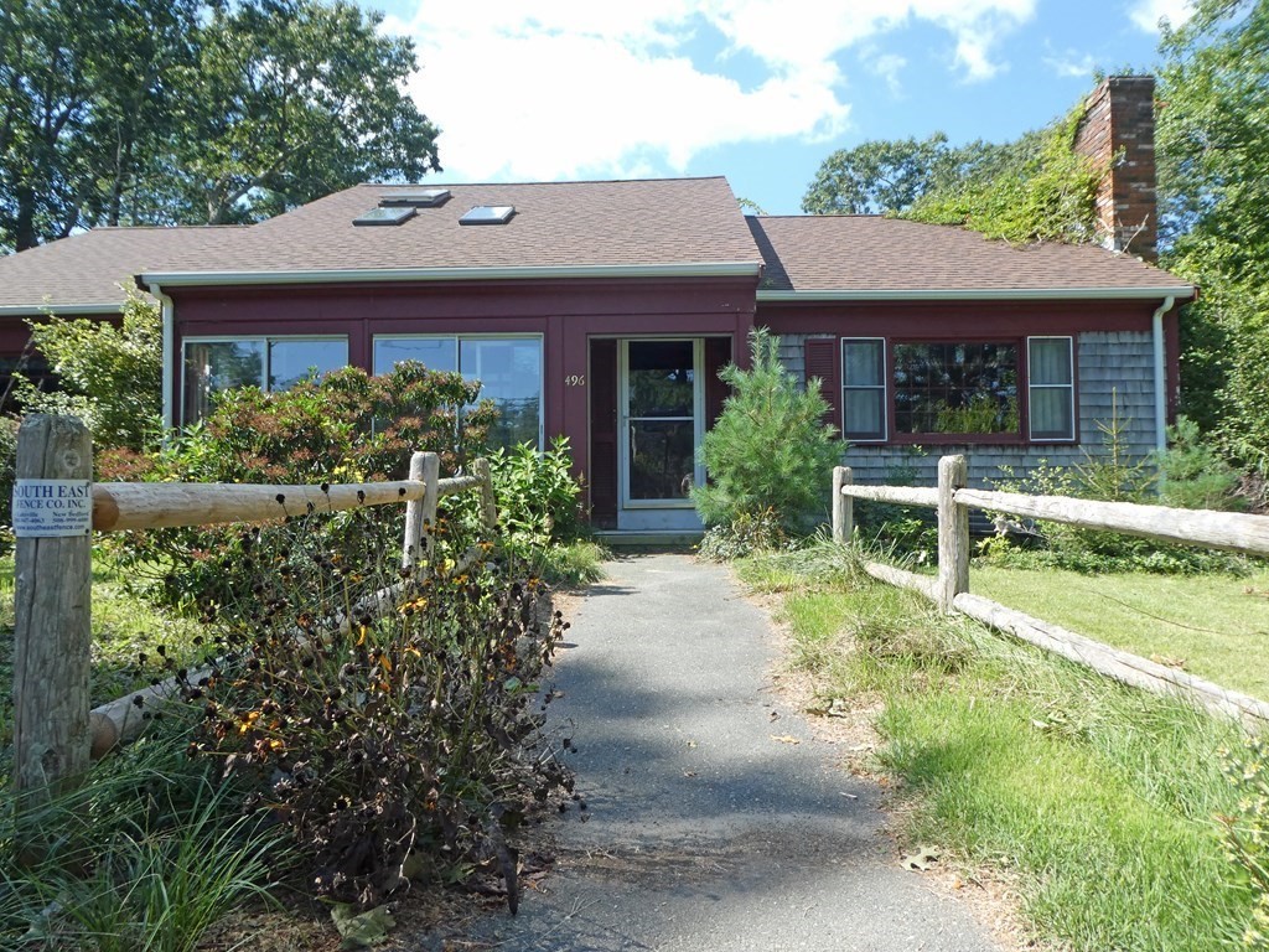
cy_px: 476
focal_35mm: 24
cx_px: 634
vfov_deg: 56.8
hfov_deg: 71.6
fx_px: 880
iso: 80
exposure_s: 1/320
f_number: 3.3
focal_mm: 4.3
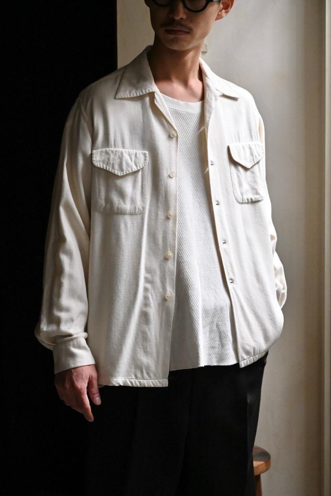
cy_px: 248
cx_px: 166
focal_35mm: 65
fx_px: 897
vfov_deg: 31.0
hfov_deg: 20.9
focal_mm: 65
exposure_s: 1/80
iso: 10000
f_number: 6.3
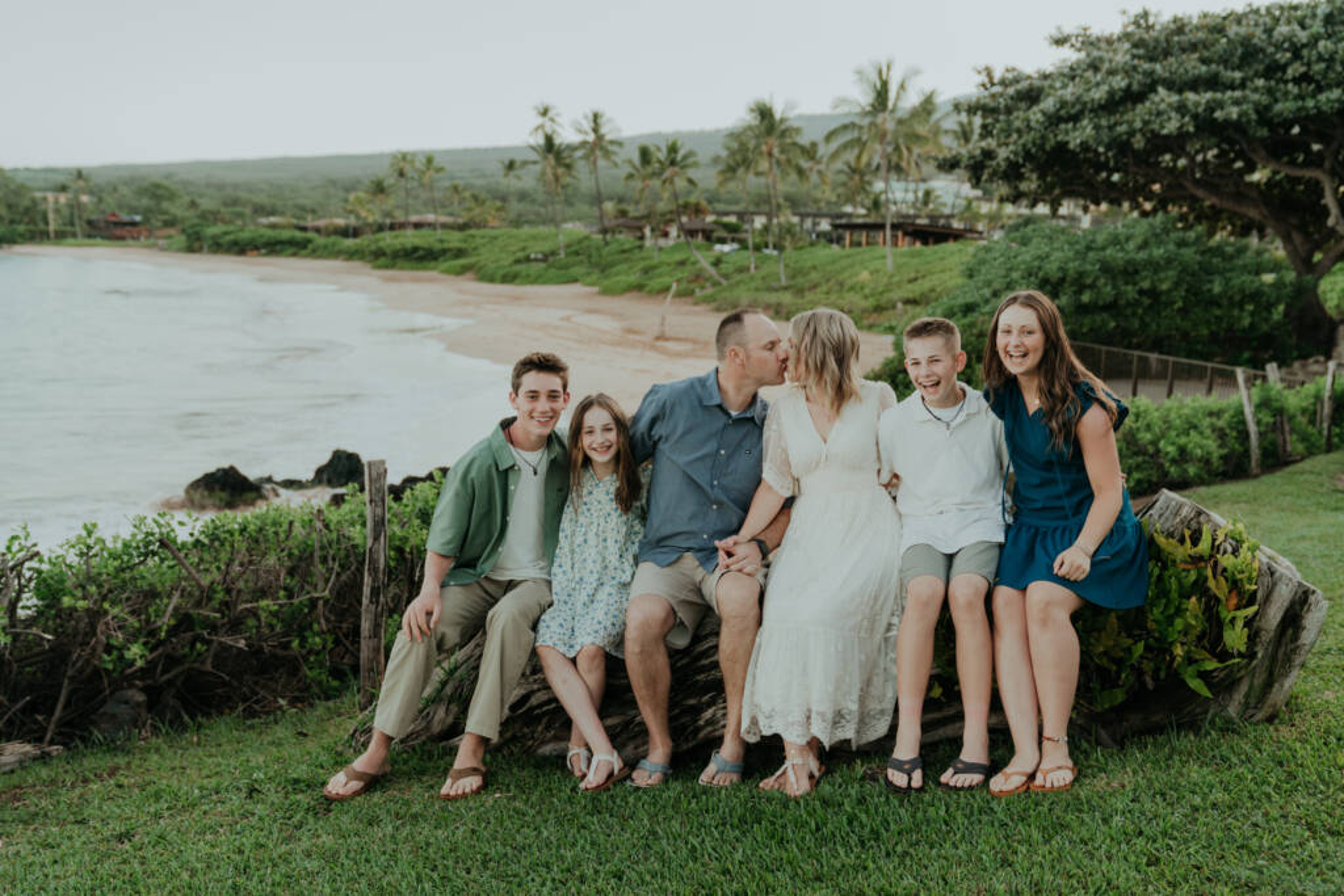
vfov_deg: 37.9
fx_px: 1307
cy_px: 448
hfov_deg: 54.4
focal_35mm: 35
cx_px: 672
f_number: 2.8
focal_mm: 35
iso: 500
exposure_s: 1/400
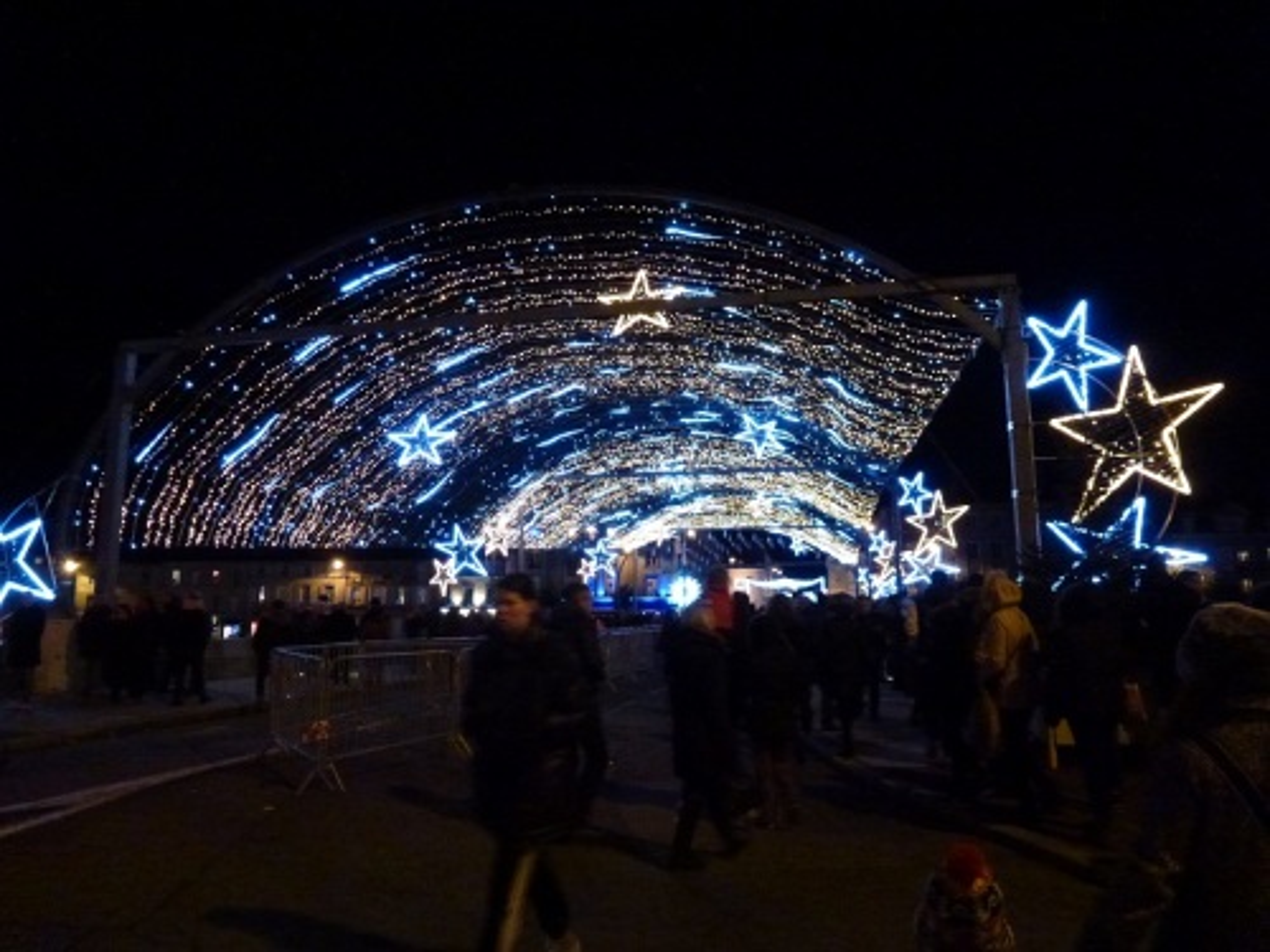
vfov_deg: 56.8
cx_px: 635
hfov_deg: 71.6
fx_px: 881
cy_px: 476
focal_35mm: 24
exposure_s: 1/20
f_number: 3.3
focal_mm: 4.3
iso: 800
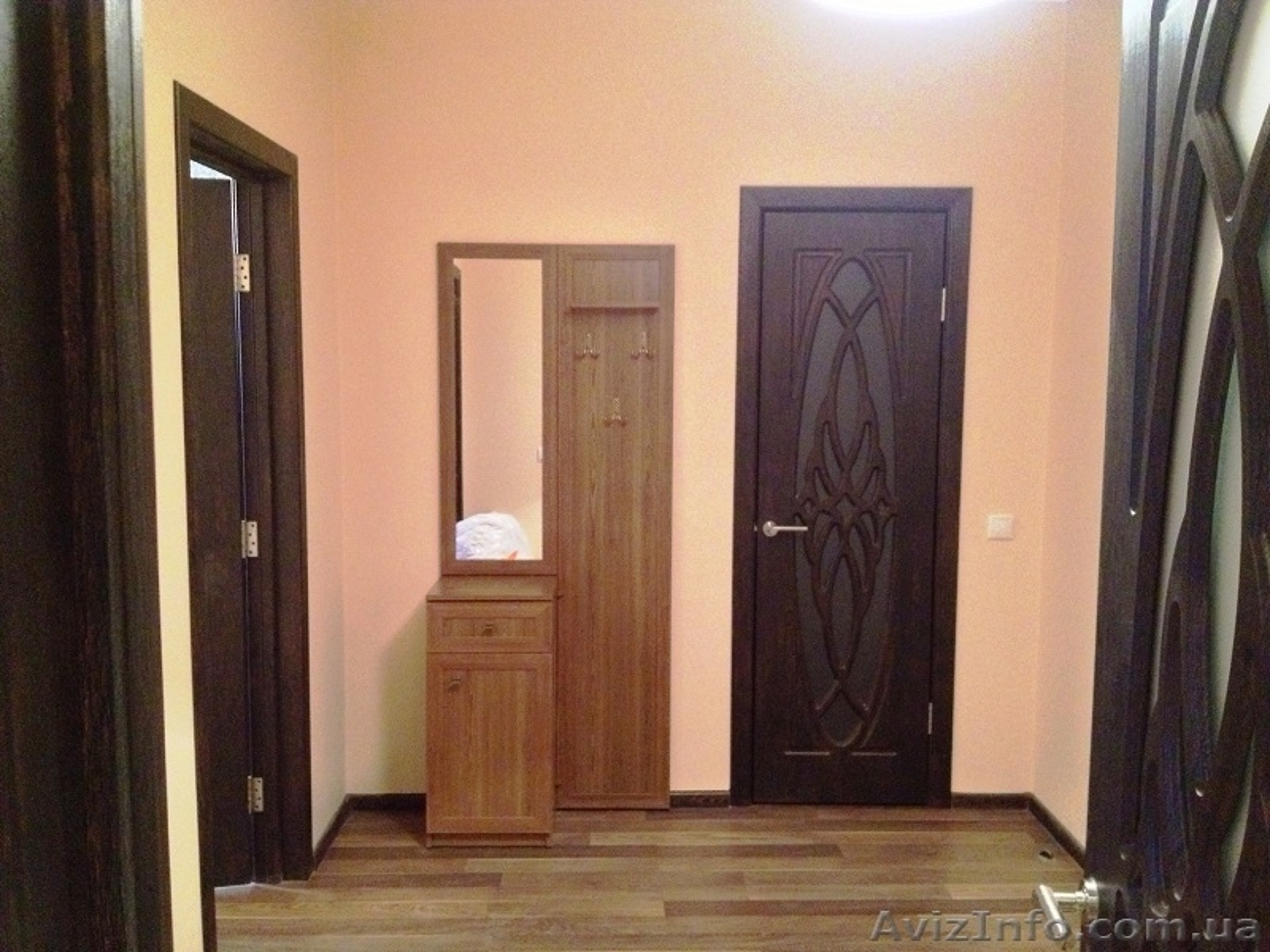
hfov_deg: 52.6
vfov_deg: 40.7
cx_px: 635
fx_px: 1284
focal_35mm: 35
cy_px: 476
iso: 800
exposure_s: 1/15
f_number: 2.4
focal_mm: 4.28
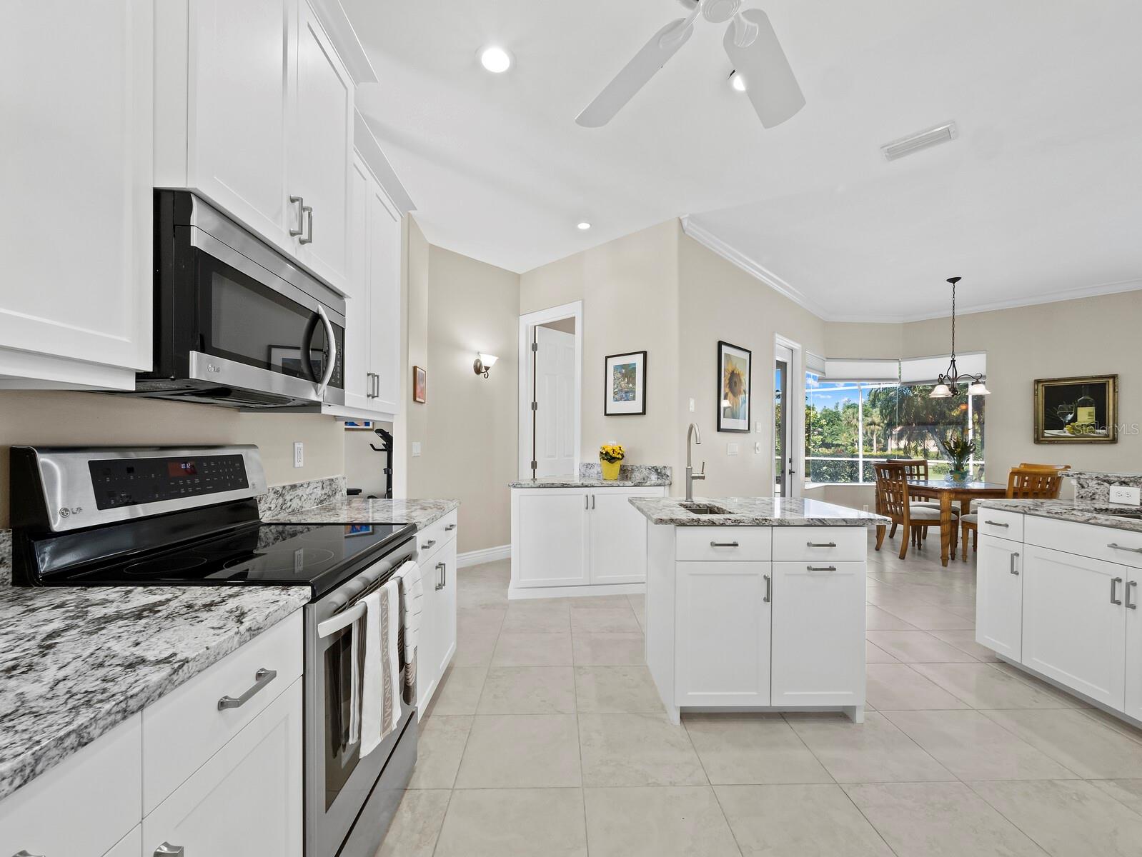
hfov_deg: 102.0
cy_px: 428
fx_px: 462
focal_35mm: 14
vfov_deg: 85.7
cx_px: 571
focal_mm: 7
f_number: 11
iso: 400
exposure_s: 1/2
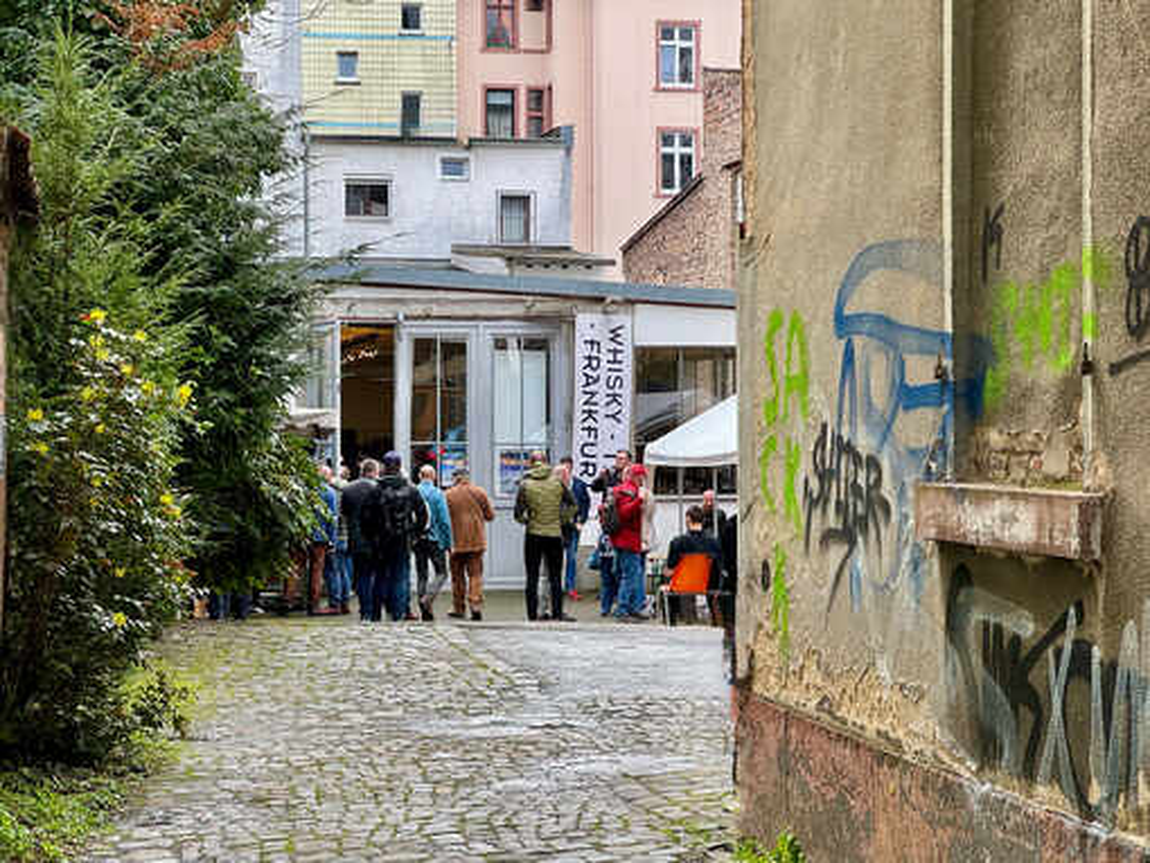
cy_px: 432
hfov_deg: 25.3
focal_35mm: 77
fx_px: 2559
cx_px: 575
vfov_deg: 19.2
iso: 25
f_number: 2.8
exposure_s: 1/127
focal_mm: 9
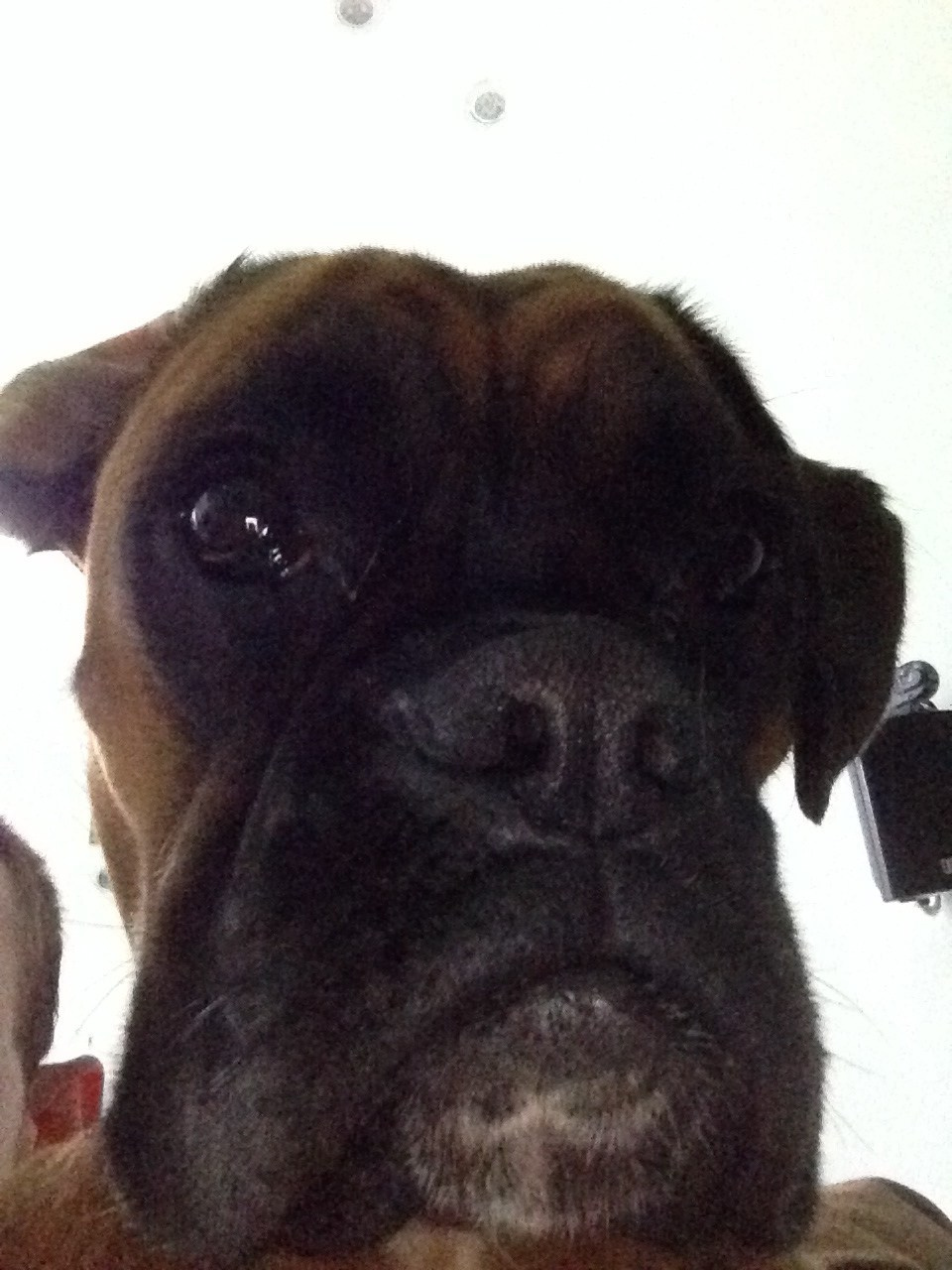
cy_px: 635
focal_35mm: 35
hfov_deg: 40.7
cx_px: 476
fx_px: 1283
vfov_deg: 52.6
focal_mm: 2.18
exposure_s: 1/15
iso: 1000
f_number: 2.4
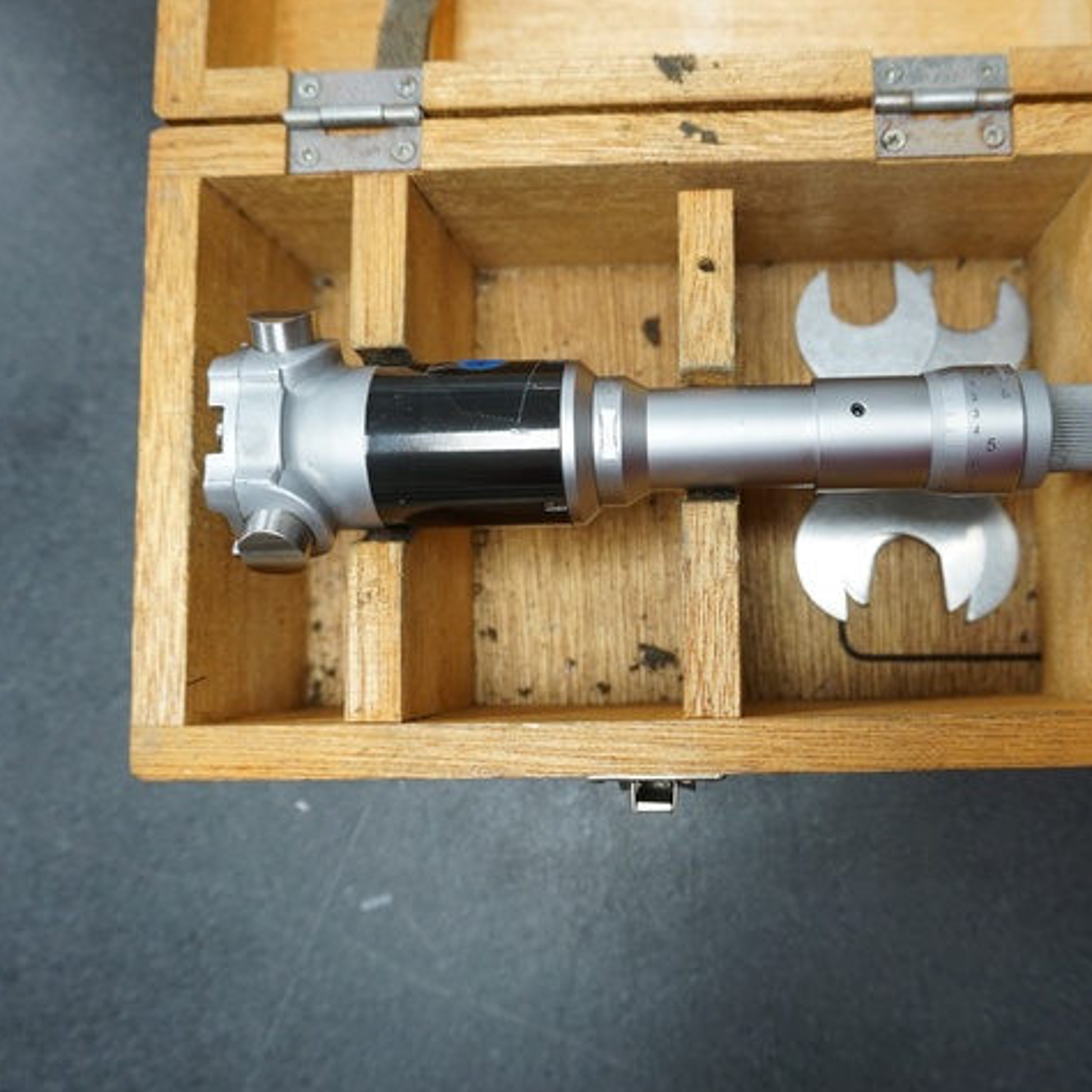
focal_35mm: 31
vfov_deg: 52.5
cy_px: 544
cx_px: 726
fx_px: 1106
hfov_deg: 51.6
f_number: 4
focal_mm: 16
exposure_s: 1/60
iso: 640
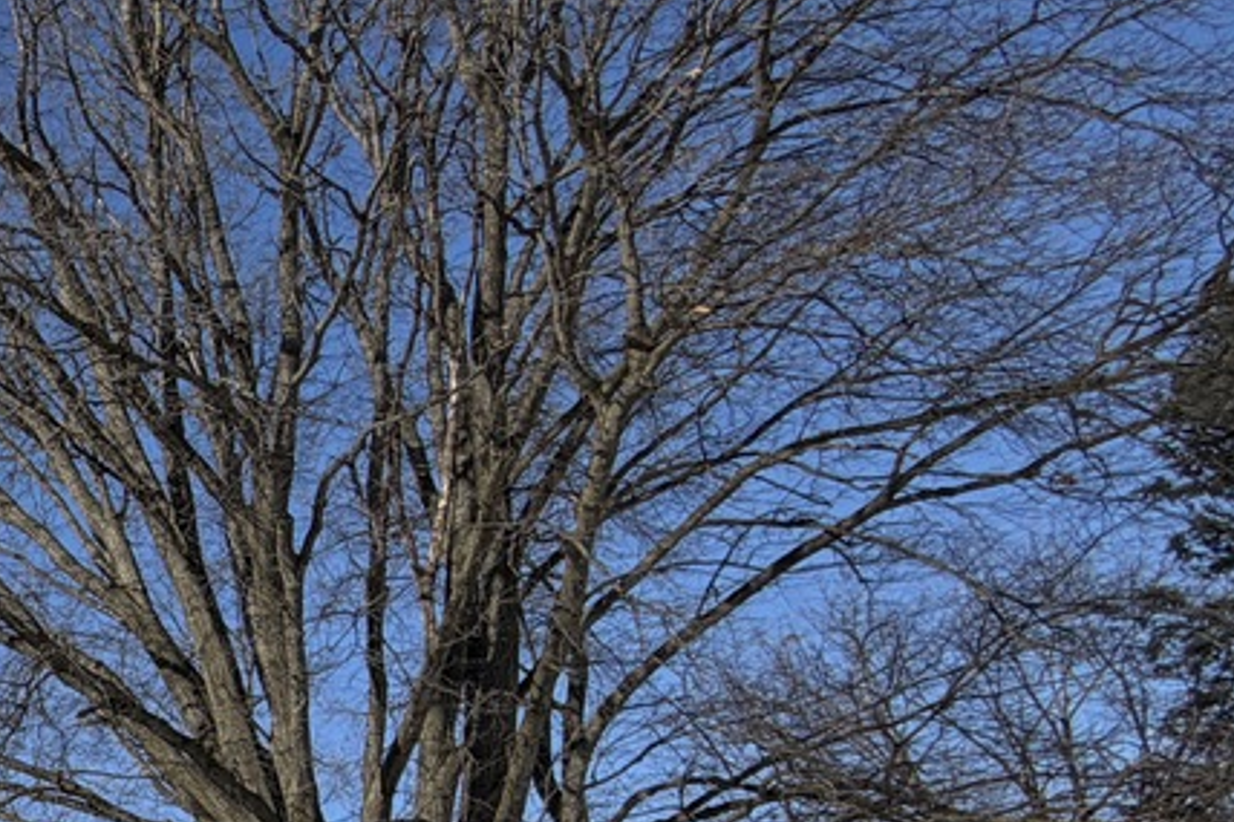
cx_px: -611
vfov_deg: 25.7
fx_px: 1679
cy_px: 871
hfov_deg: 27.7
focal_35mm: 49
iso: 20
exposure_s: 1/1368
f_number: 2.2
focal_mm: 2.22
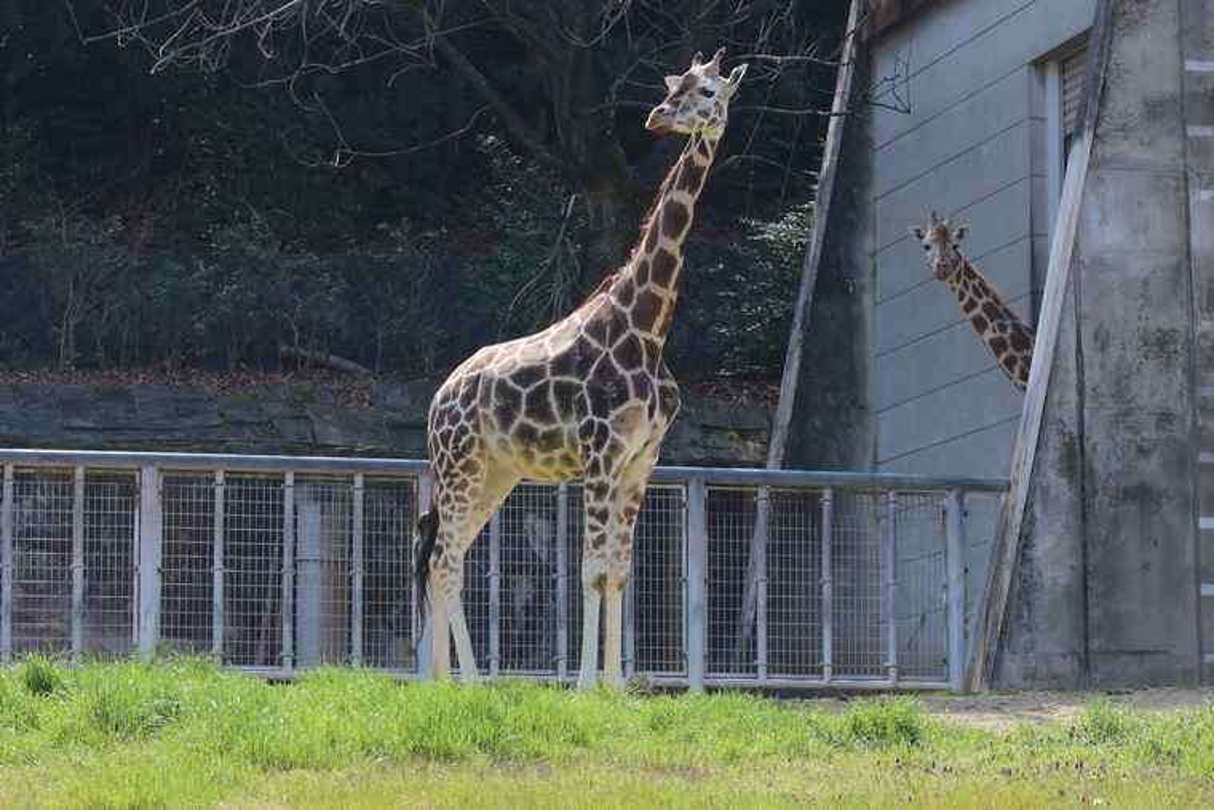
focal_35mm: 112
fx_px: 3794
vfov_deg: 12.2
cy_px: 405
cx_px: 607
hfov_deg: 18.2
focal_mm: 75
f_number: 5.6
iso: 160
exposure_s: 1/400
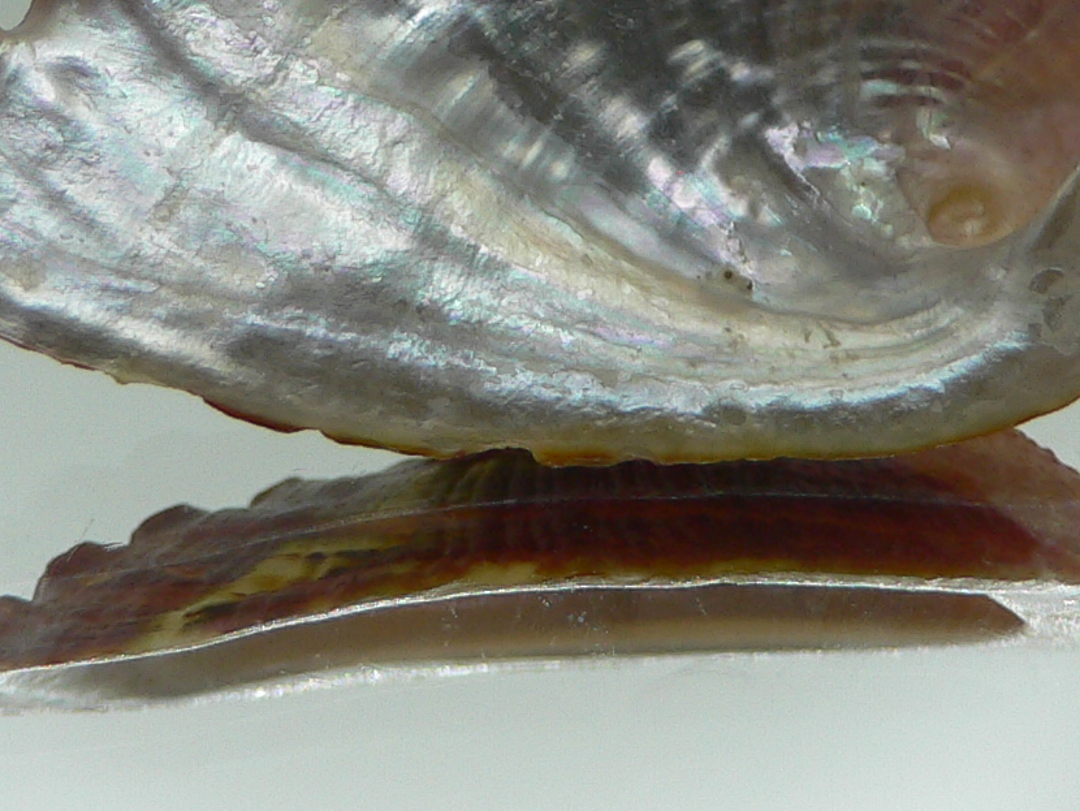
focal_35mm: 85
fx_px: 2653
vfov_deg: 17.0
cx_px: 533
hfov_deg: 23.0
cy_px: -21
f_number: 2.8
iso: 80
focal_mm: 4.6
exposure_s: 1/100
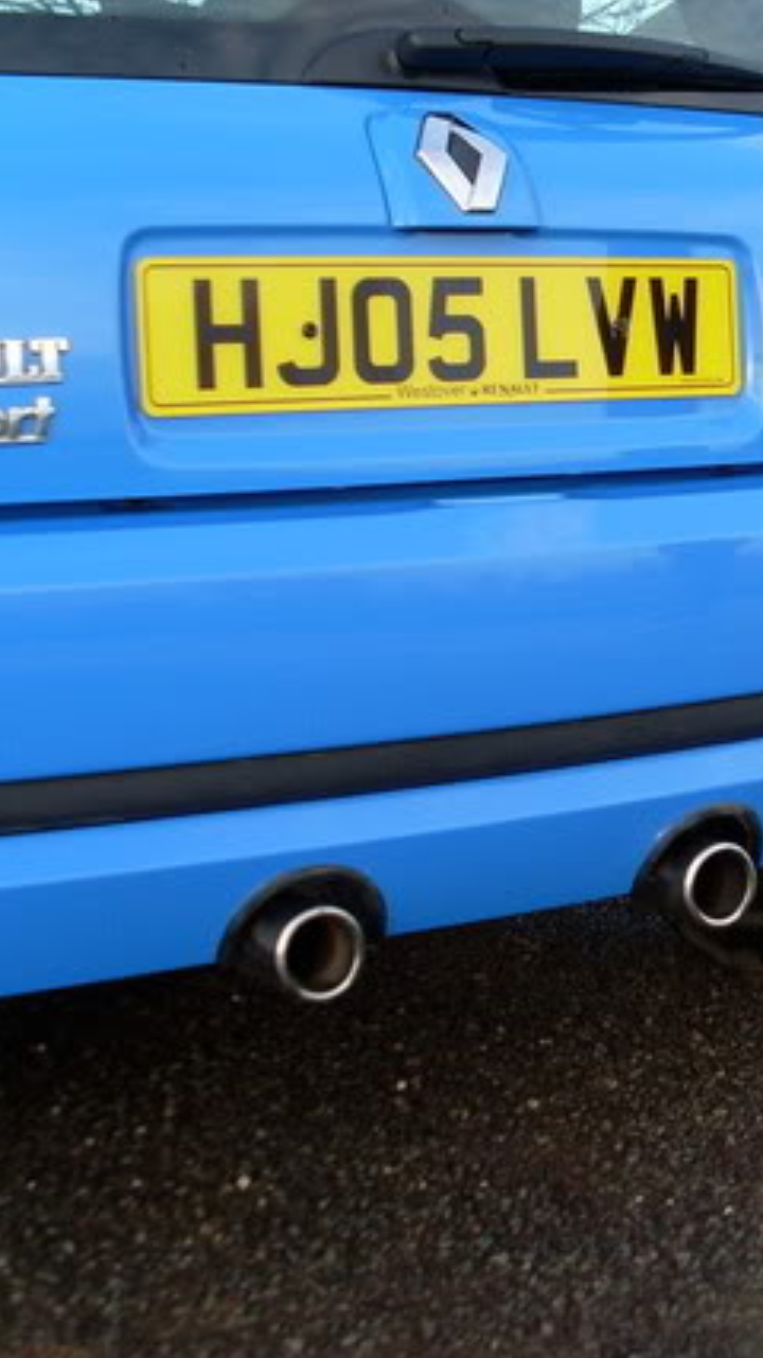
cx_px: 887
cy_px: 633
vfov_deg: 33.8
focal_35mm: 62
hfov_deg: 18.5
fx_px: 2231
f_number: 3
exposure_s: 1/180
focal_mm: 6.3
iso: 80
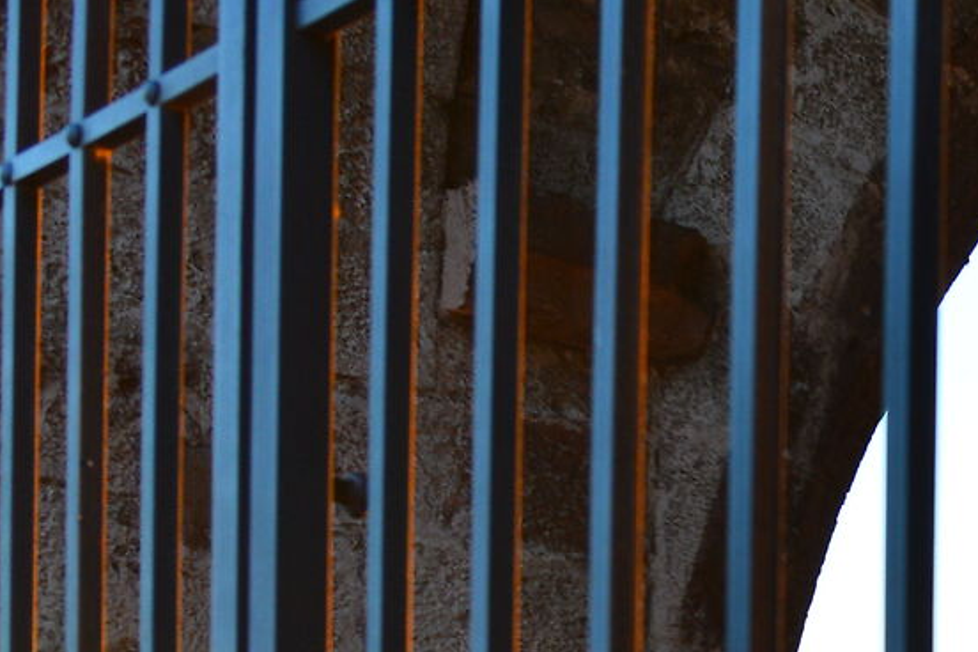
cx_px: 1614
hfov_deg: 19.3
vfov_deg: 14.6
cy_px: 994
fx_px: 2363
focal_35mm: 87
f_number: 6.3
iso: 400
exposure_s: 1/60
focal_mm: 20
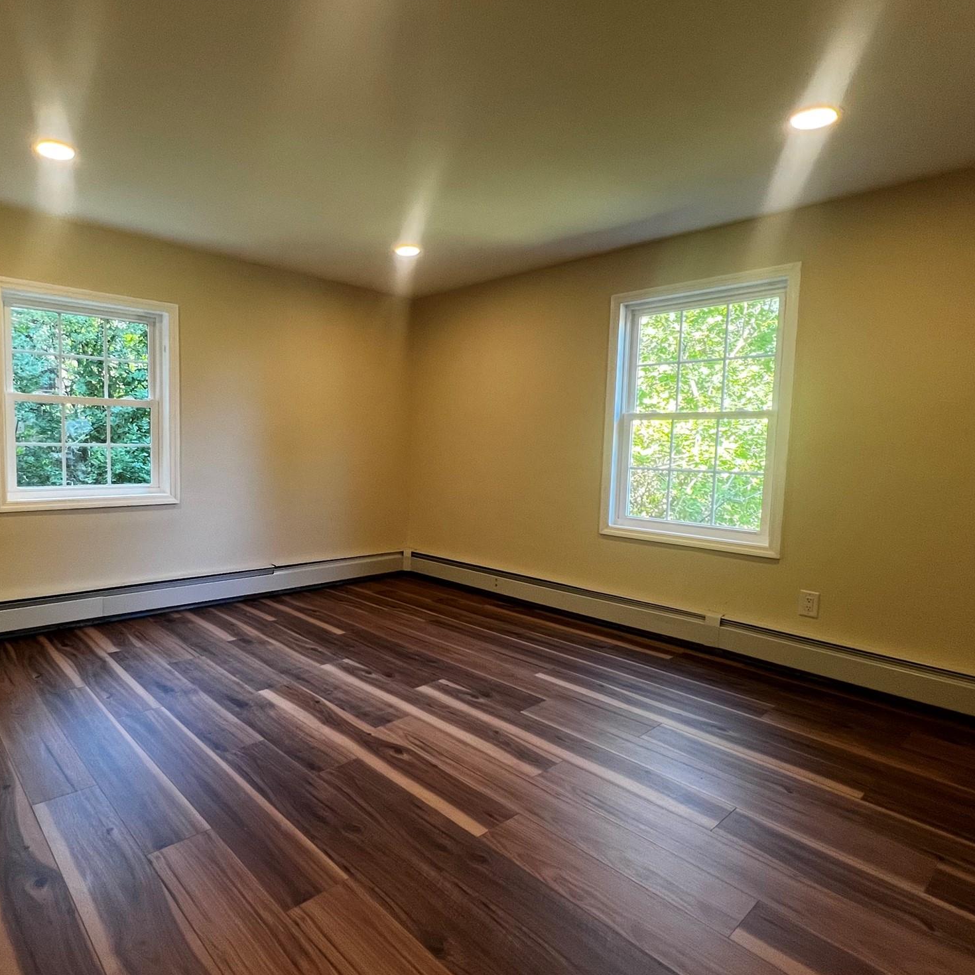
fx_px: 510
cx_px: 386
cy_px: 498
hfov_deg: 86.2
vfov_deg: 87.4
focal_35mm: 16
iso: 200
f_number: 1.8
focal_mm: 1.57
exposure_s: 1/120
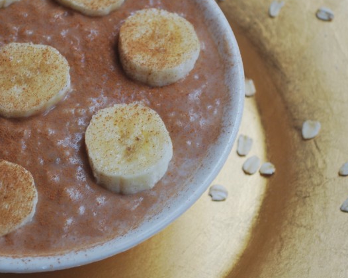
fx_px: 1555
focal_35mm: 151
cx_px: 112
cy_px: 58
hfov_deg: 12.8
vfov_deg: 10.2
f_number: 5.6
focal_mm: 55
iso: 200
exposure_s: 1/40
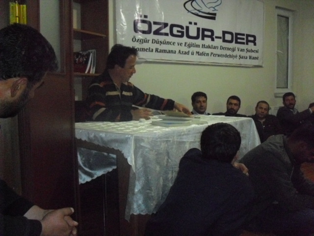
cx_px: 157
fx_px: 327
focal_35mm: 36
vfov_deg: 39.7
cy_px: 118
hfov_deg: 51.4
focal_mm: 6.3
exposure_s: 1/60
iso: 1600
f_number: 3.1
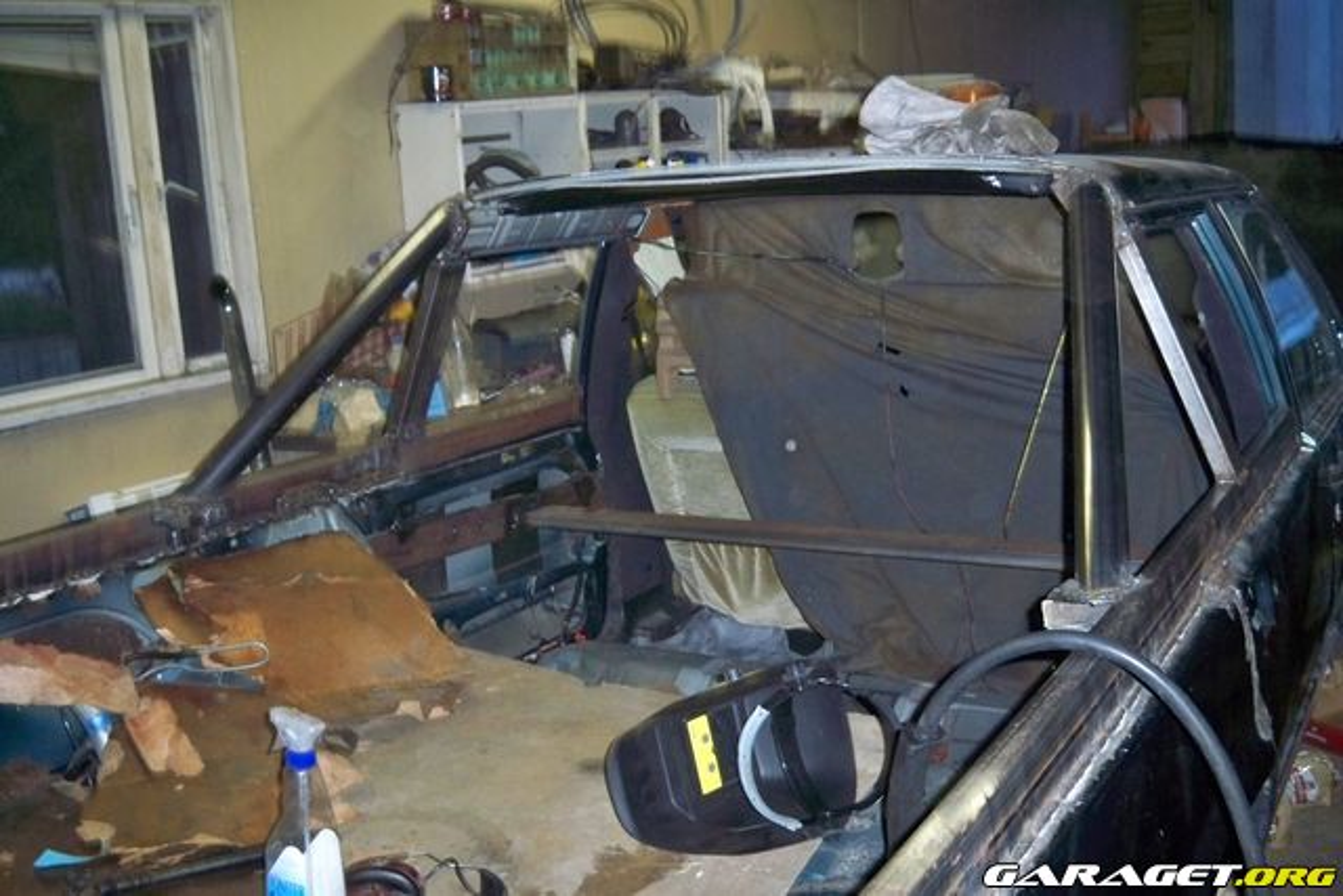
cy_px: 448
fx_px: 1381
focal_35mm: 37
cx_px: 672
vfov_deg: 36.0
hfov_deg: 51.9
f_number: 3.1
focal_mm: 7.9
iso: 400
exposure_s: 1/30
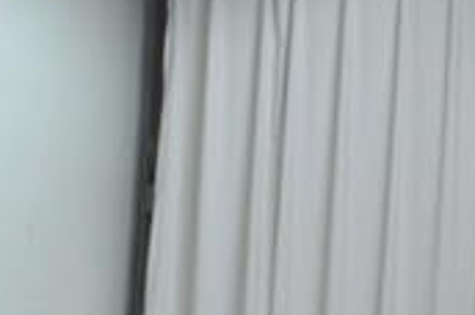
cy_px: 412
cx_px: -660
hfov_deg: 10.9
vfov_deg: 8.4
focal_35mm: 161
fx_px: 2120
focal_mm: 18
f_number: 5
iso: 1000
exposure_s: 1/25
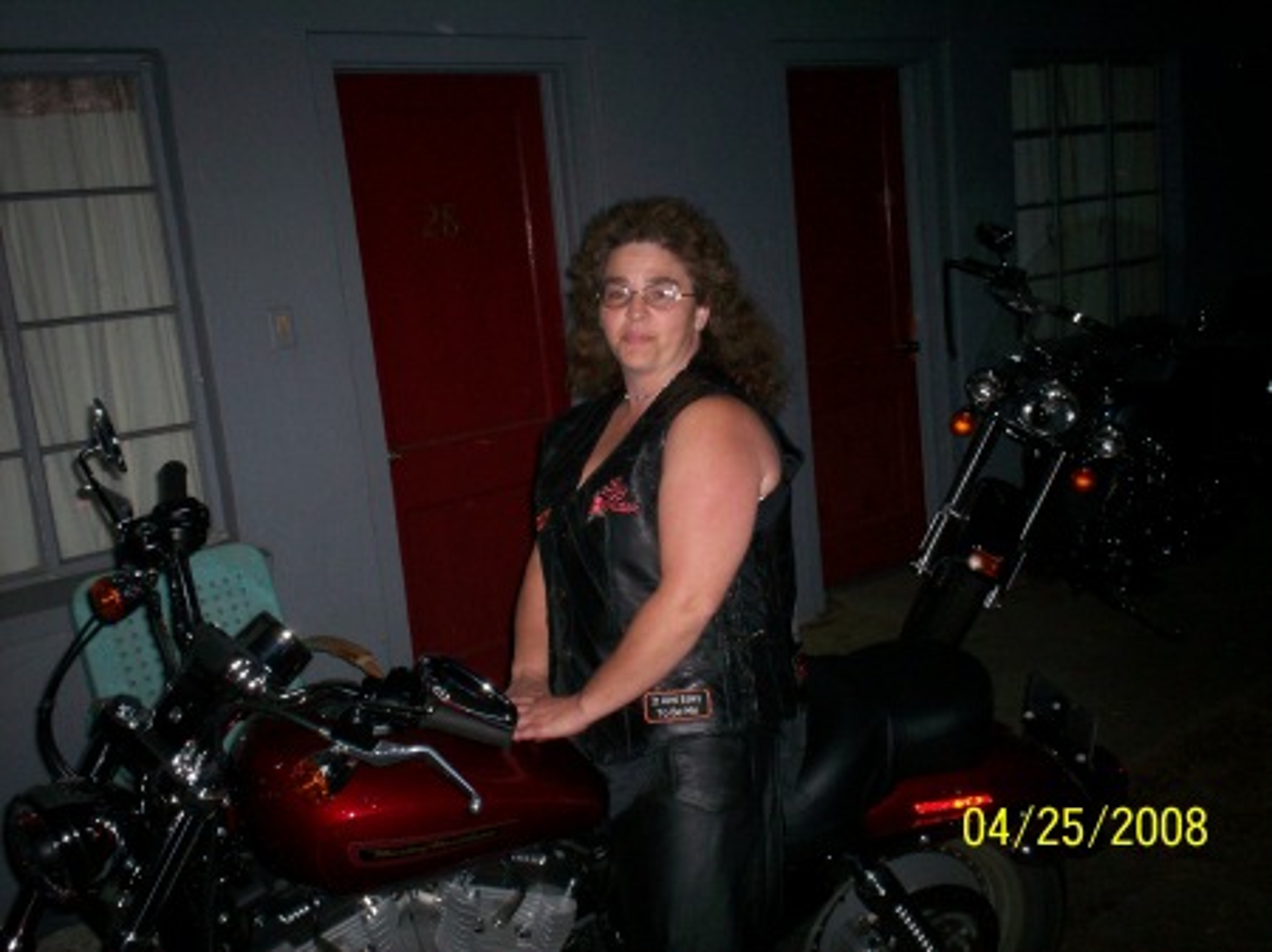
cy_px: 476
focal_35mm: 36
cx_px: 636
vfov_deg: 39.6
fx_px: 1322
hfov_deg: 51.4
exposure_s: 1/60
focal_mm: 6
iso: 140
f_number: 4.5
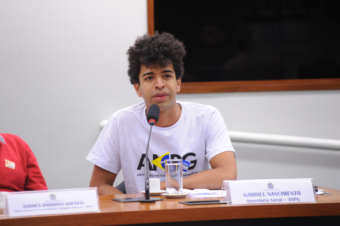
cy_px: 113
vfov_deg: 6.9
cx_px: 170
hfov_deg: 10.3
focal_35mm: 200
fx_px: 1888
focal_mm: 200
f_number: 4.5
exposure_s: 1/100
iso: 800
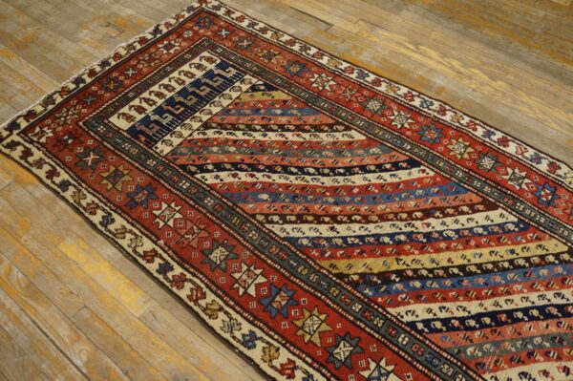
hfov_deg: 67.4
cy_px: 190
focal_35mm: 27
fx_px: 429
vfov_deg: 47.9
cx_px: 286
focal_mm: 18
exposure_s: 1/60
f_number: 4
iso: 800
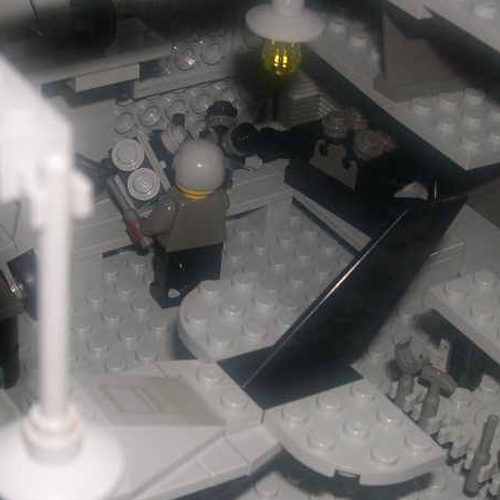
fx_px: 1226
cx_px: 266
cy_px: 272
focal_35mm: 75
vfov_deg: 23.1
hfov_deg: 23.1
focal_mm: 8
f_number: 7.6
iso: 100
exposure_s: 1/60
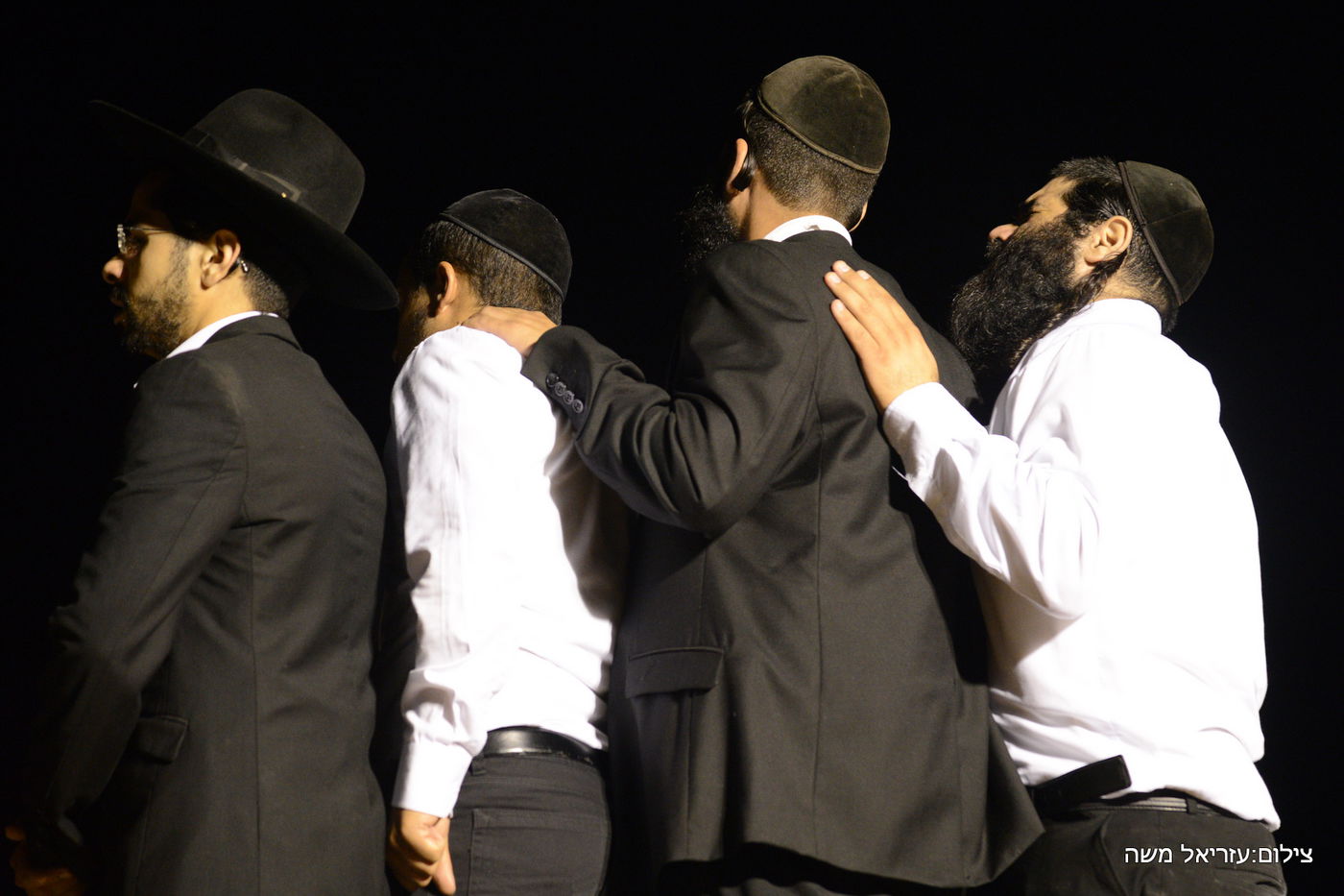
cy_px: 448
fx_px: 4479
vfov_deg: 11.4
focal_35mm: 120
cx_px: 672
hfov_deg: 17.1
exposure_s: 1/125
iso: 2500
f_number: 4
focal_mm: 120
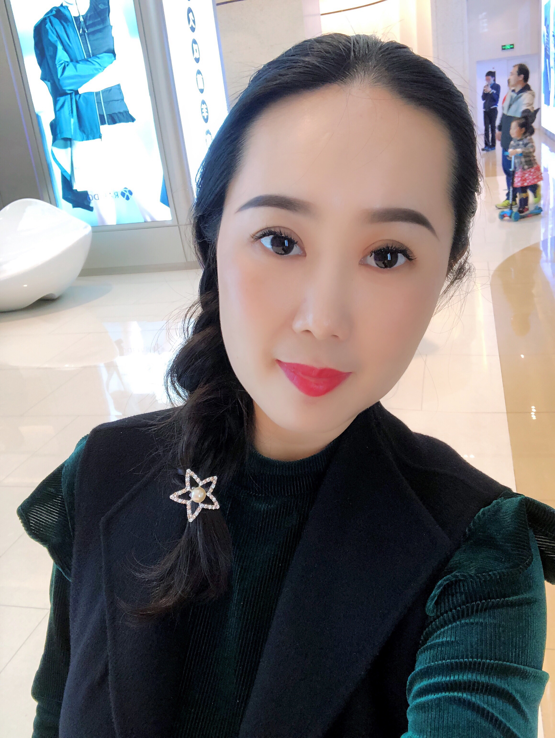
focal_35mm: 32
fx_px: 683
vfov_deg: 56.8
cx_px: 278
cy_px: 369
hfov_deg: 44.2
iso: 40
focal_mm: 2.87
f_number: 2.2
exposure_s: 1/20
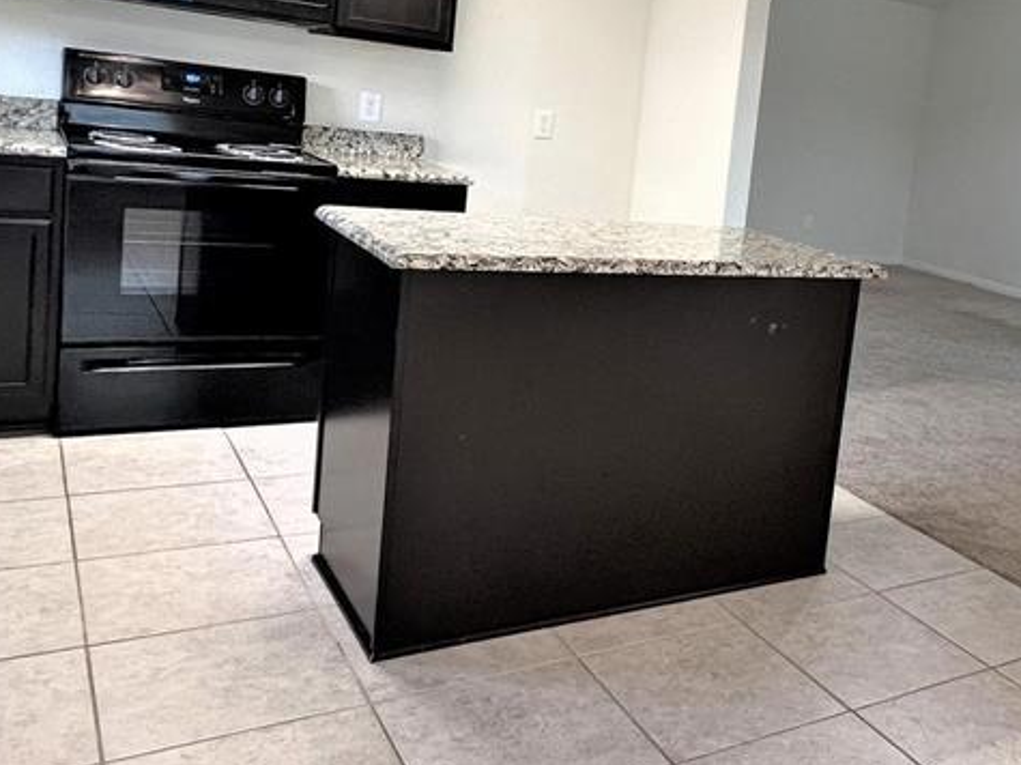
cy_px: 259
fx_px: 826
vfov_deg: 48.9
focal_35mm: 28
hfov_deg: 58.0
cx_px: 834
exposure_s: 1/60
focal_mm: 1.57
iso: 250
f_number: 1.8
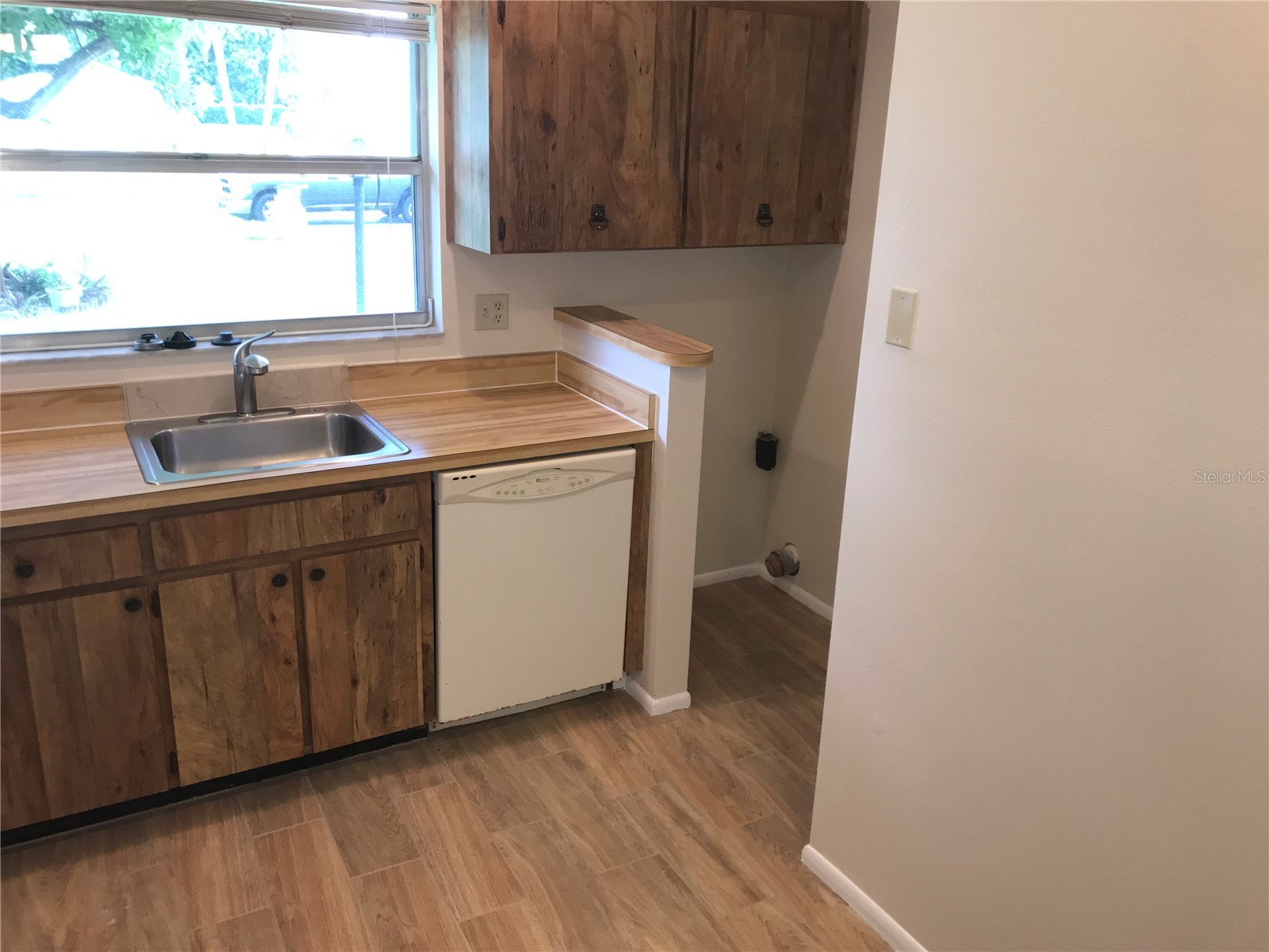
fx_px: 1026
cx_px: 634
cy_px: 476
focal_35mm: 28
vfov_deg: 49.7
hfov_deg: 63.4
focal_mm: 3.99
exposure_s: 1/30
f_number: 1.8
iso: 40
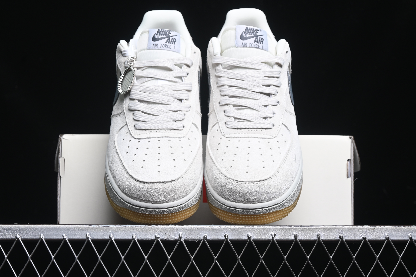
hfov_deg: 27.0
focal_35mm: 75
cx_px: 208
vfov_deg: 18.2
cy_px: 138
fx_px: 867
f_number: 6.3
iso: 160
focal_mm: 50
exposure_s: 1/60
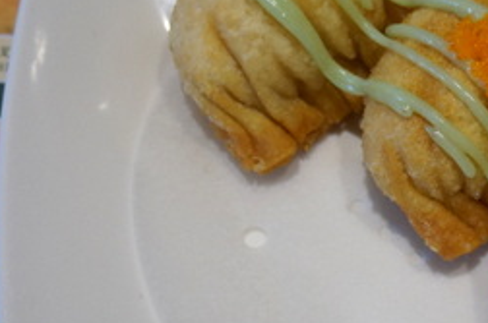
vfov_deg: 14.3
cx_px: 443
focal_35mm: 95
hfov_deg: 21.0
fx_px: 1289
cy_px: 171
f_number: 4.5
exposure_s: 1/60
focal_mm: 25
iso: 400
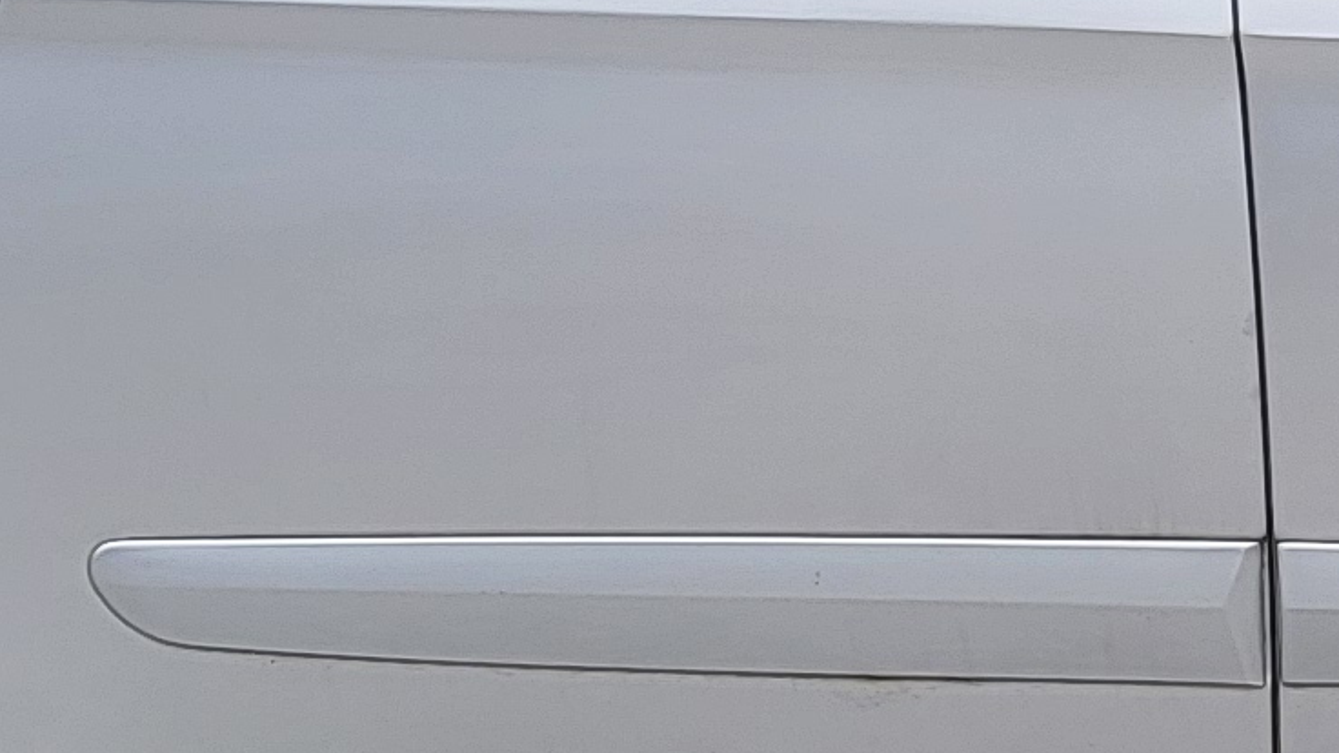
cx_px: 1817
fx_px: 5574
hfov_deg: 13.2
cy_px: 235
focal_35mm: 157
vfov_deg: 7.7
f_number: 1.8
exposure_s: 1/287
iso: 12
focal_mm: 3.98
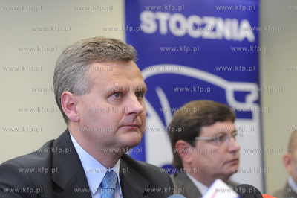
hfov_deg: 23.7
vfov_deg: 15.9
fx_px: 709
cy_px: 99
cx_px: 148
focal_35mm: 86
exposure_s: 1/100
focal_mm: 86
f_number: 4.5
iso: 1600
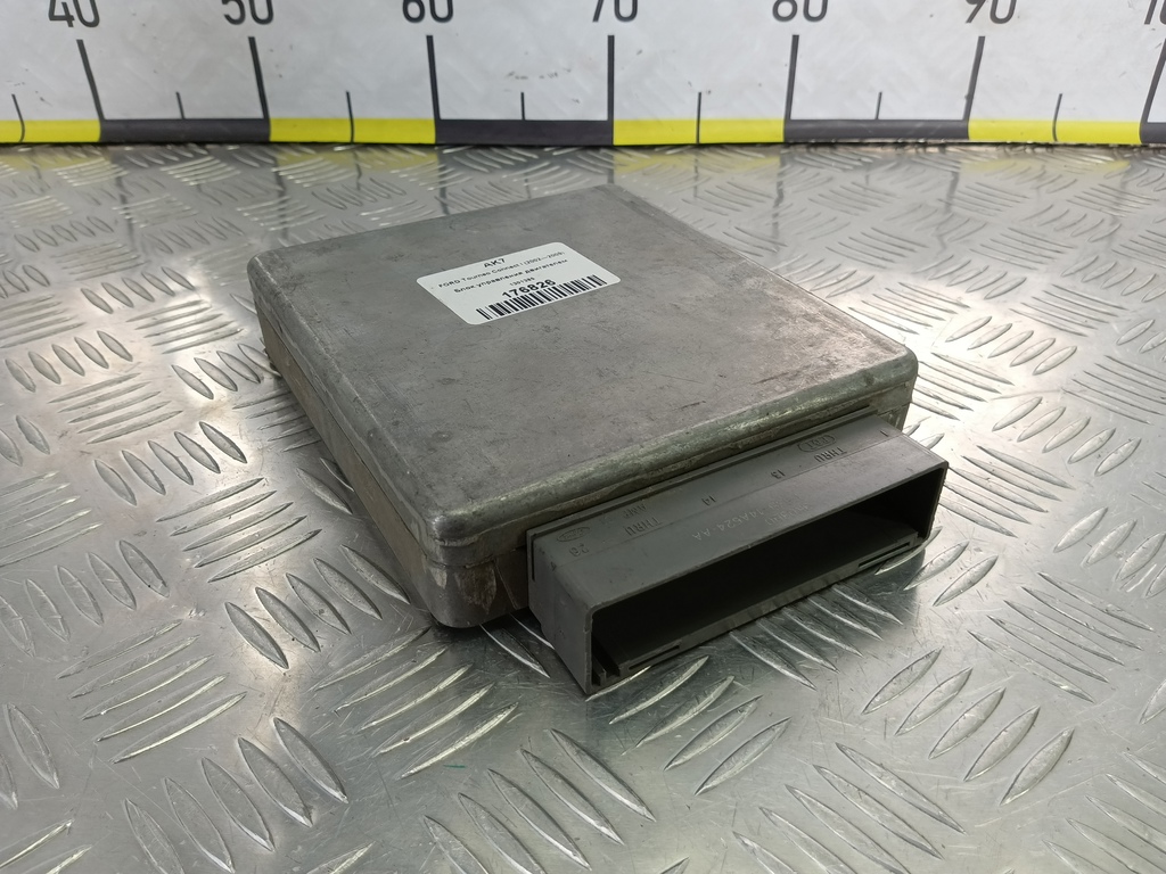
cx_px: 583
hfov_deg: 65.3
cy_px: 437
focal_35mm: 27
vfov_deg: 51.4
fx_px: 909
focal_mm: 4.11
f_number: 1.6
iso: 125
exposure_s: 1/100
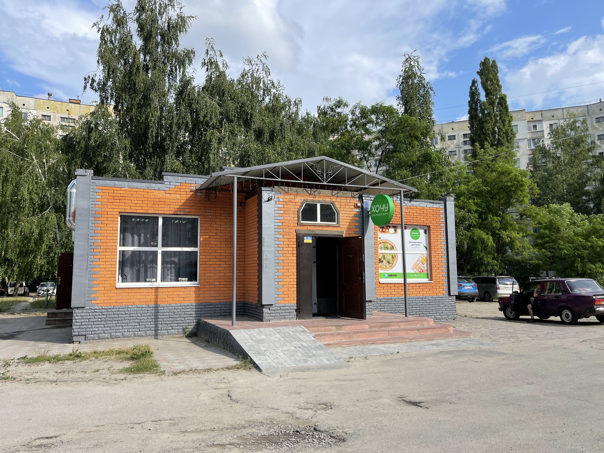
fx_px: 454
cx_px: 302
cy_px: 226
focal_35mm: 26
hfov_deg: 67.3
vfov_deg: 53.1
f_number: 1.6
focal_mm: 5.1
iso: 32
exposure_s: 1/2545
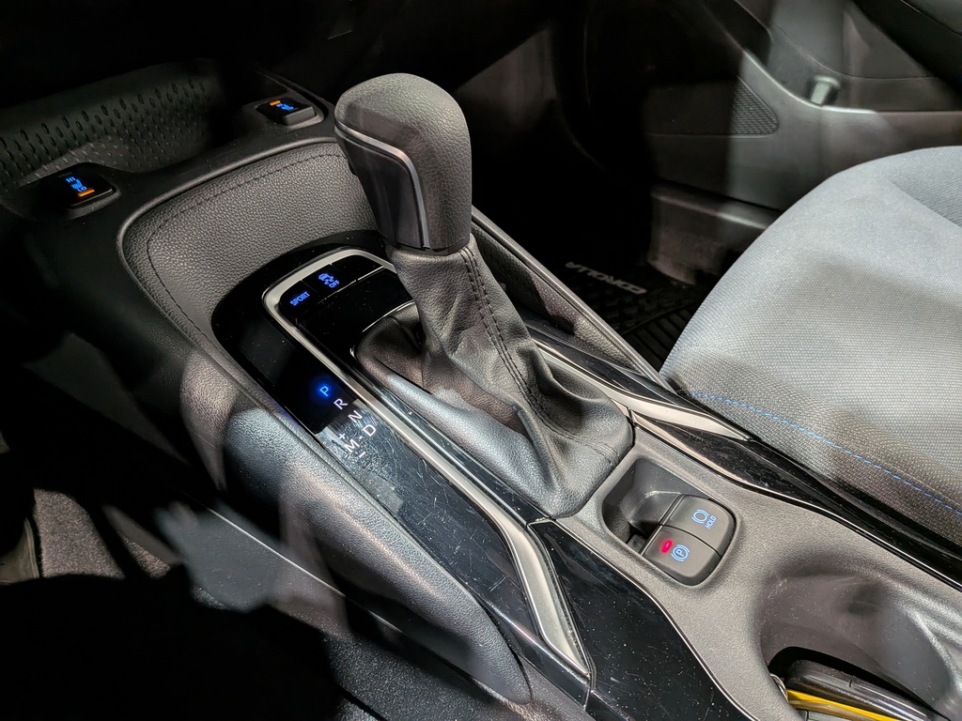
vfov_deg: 56.8
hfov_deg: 71.6
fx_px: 667
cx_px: 481
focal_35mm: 24
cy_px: 360
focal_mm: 4.53
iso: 34
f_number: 1.7
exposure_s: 1/28.2
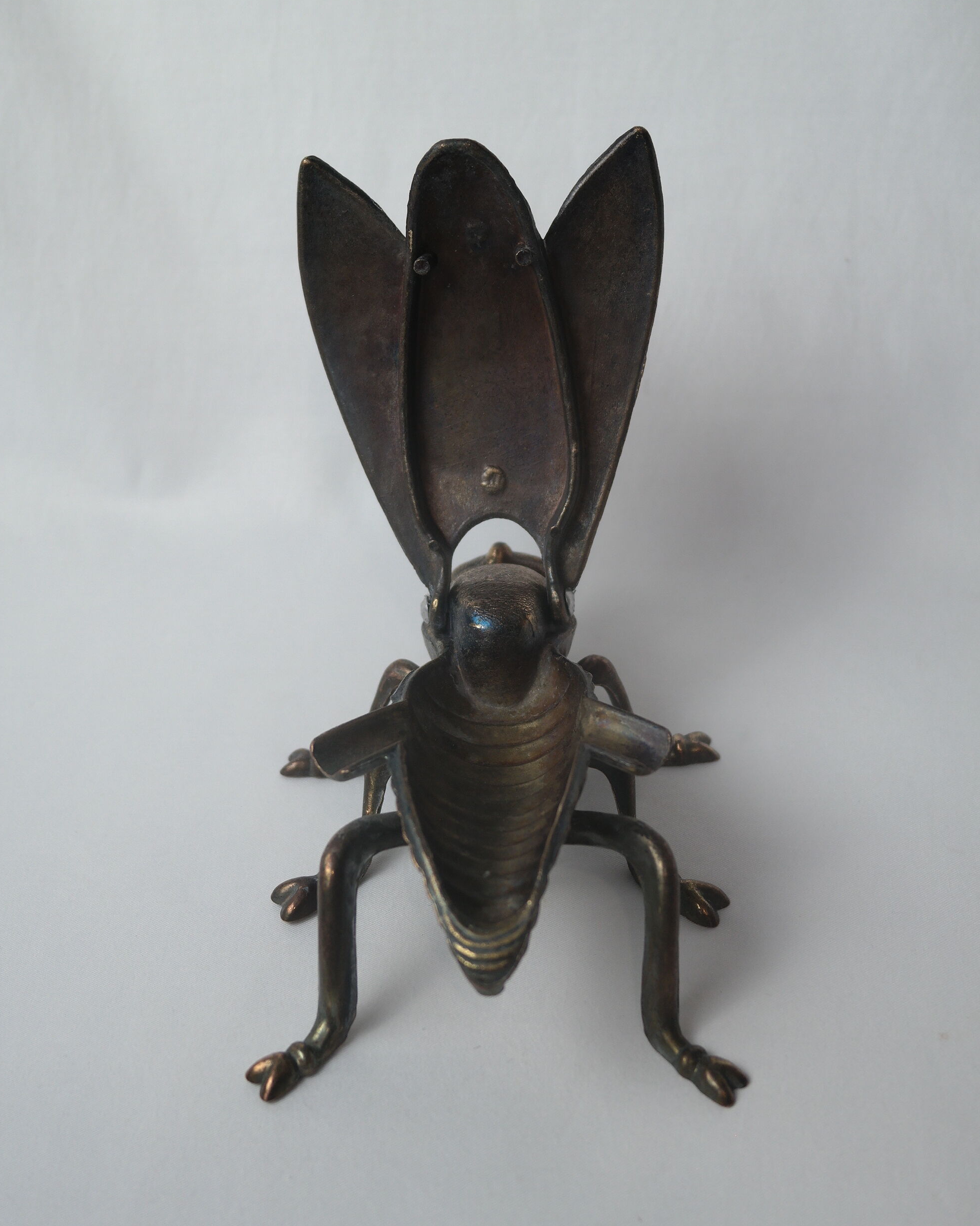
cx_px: 492
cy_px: 589
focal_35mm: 49
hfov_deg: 30.8
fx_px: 1776
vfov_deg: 38.0
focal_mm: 28
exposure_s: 1/80
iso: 200
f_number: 4
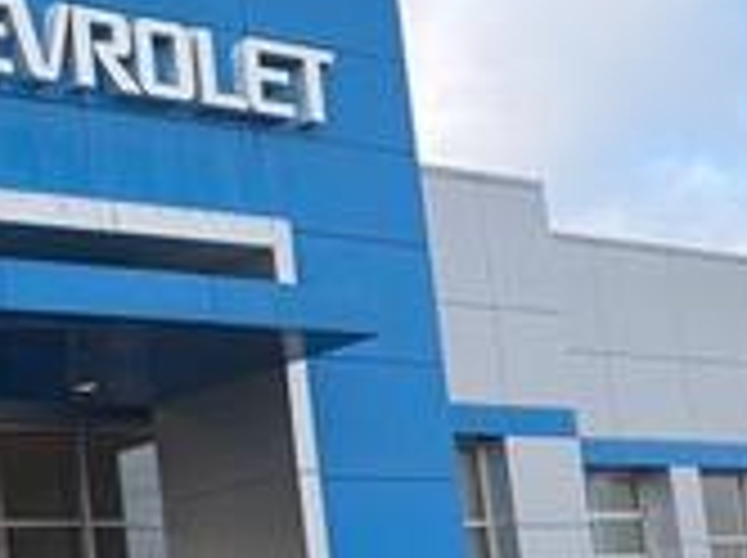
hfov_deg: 22.2
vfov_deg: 19.4
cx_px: -360
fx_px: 1573
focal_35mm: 73
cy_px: 585
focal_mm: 6.76
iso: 80
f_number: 1.78
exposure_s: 1/1314
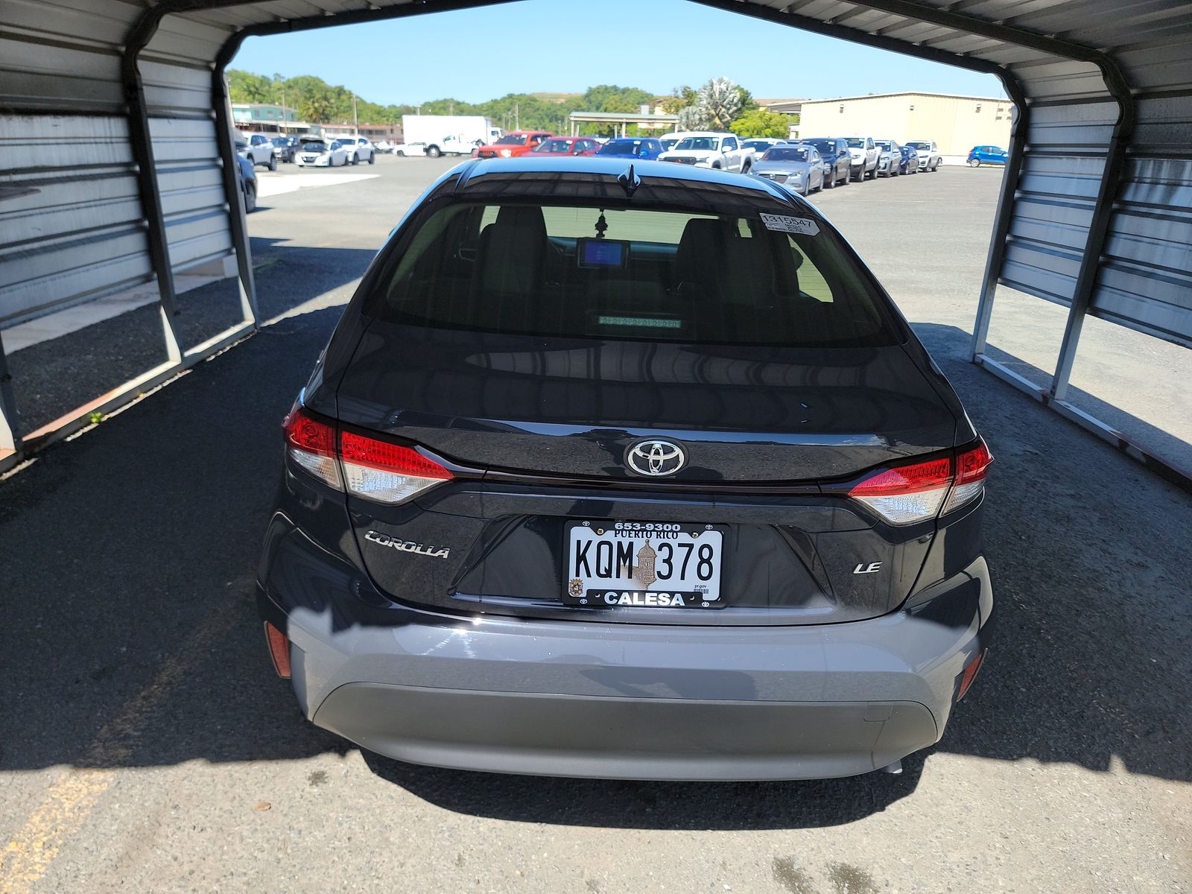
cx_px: 596
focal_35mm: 24
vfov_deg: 56.8
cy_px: 447
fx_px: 826
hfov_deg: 71.6
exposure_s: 1/390
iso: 50
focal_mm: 6.7
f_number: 1.8
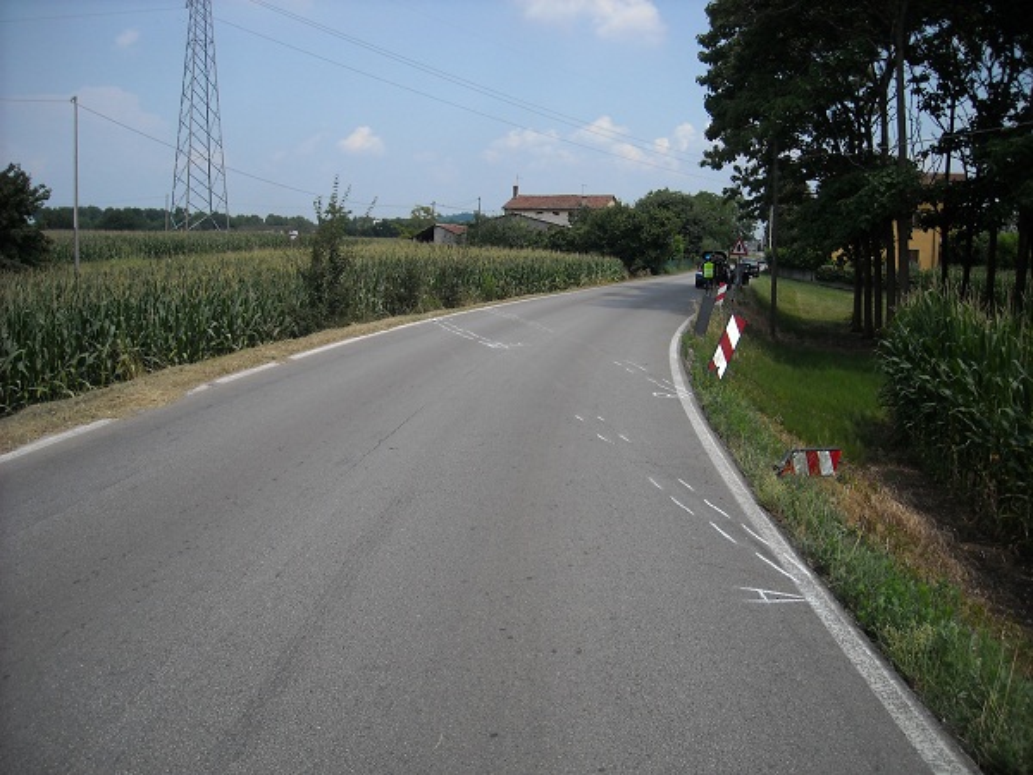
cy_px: 388
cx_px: 516
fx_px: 1044
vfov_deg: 40.7
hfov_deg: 52.6
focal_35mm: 35
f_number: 5.6
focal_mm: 5.7
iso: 64
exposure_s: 1/353
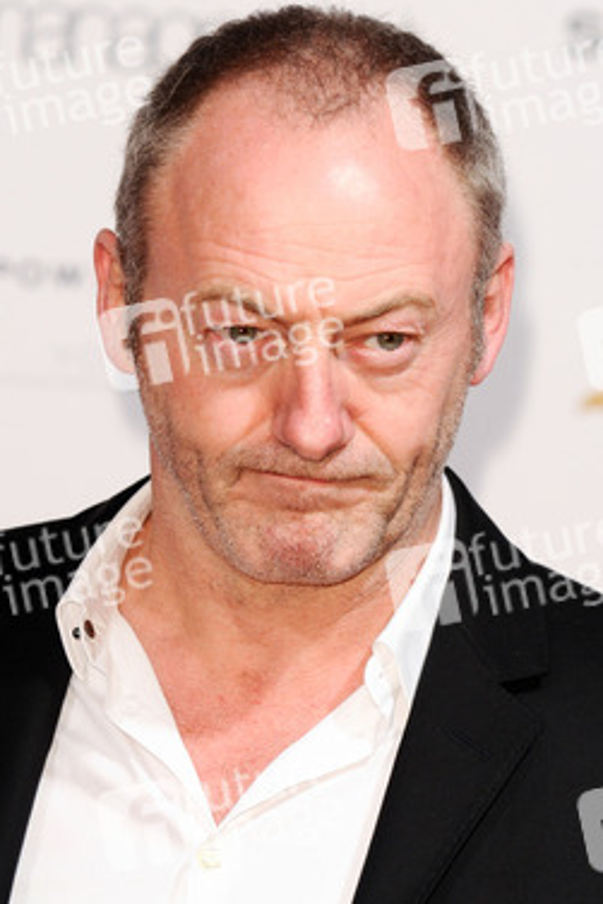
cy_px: 454
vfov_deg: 7.8
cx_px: 292
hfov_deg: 5.2
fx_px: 6615
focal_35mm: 264
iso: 320
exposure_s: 1/200
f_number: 4.5
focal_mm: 165
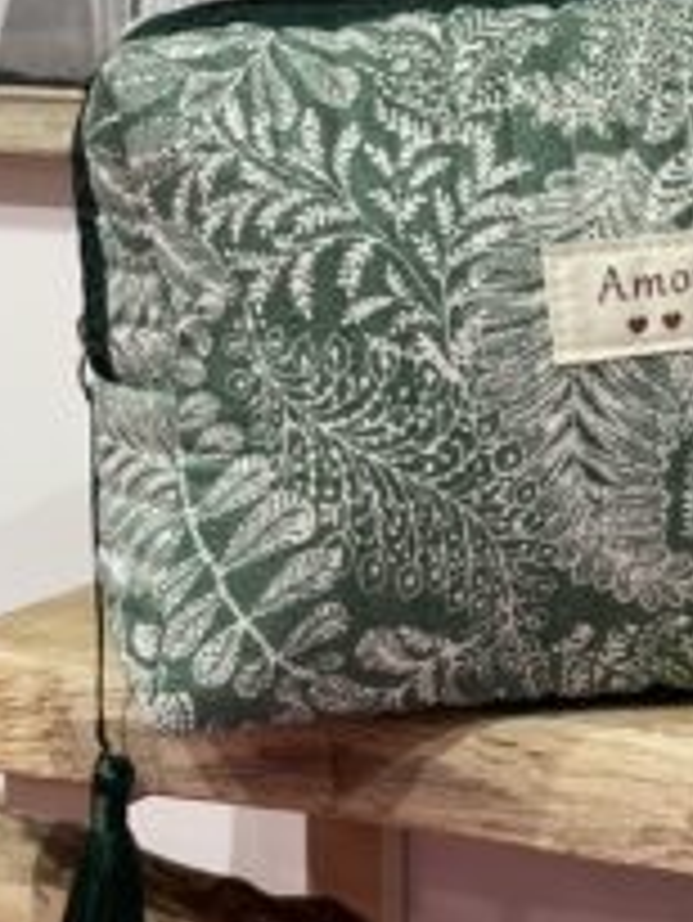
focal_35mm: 125
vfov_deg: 15.7
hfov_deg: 11.8
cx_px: 616
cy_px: 279
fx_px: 3333
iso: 125
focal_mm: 7.5
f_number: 2.2
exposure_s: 1/50
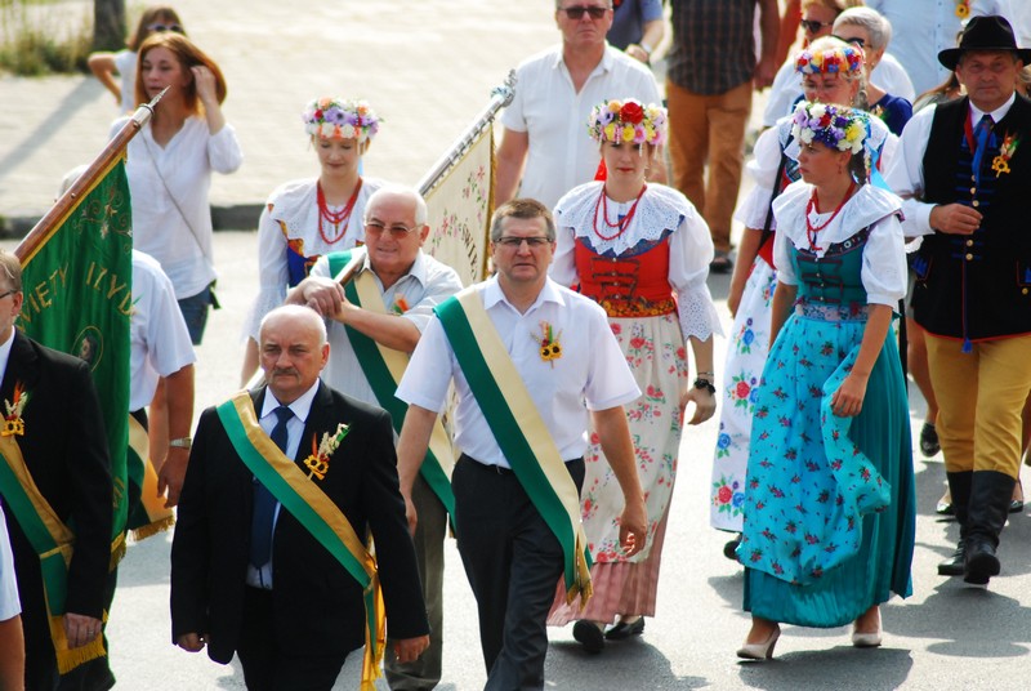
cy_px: 346
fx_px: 12906
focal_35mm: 450
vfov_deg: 3.1
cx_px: 516
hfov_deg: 4.6
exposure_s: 1/800
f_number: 5.6
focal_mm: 300
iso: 640
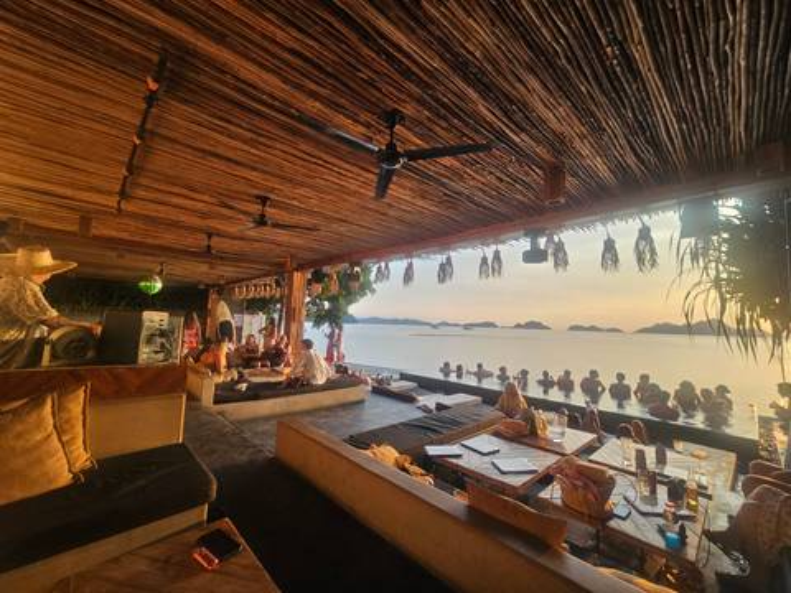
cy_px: 296
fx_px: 297
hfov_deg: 106.2
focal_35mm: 13
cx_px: 396
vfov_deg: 89.9
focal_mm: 2.2
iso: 50
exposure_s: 1/265
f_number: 2.2
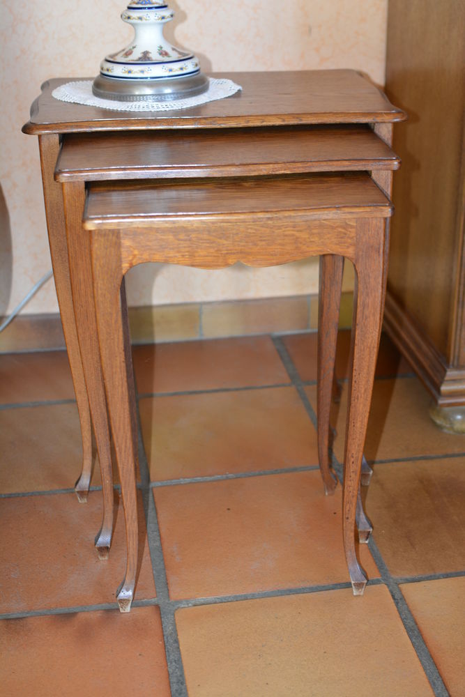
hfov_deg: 25.8
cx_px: 232
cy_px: 348
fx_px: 1017
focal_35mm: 52
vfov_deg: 37.8
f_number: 2.8
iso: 450
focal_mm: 35
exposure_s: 1/60
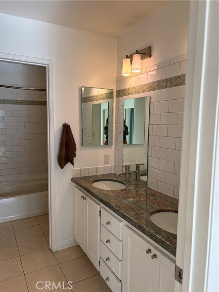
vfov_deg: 67.3
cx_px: 110
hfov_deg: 53.1
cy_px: 146
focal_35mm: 26
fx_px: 219
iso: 64
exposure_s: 1/230
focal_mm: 5.96
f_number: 1.6
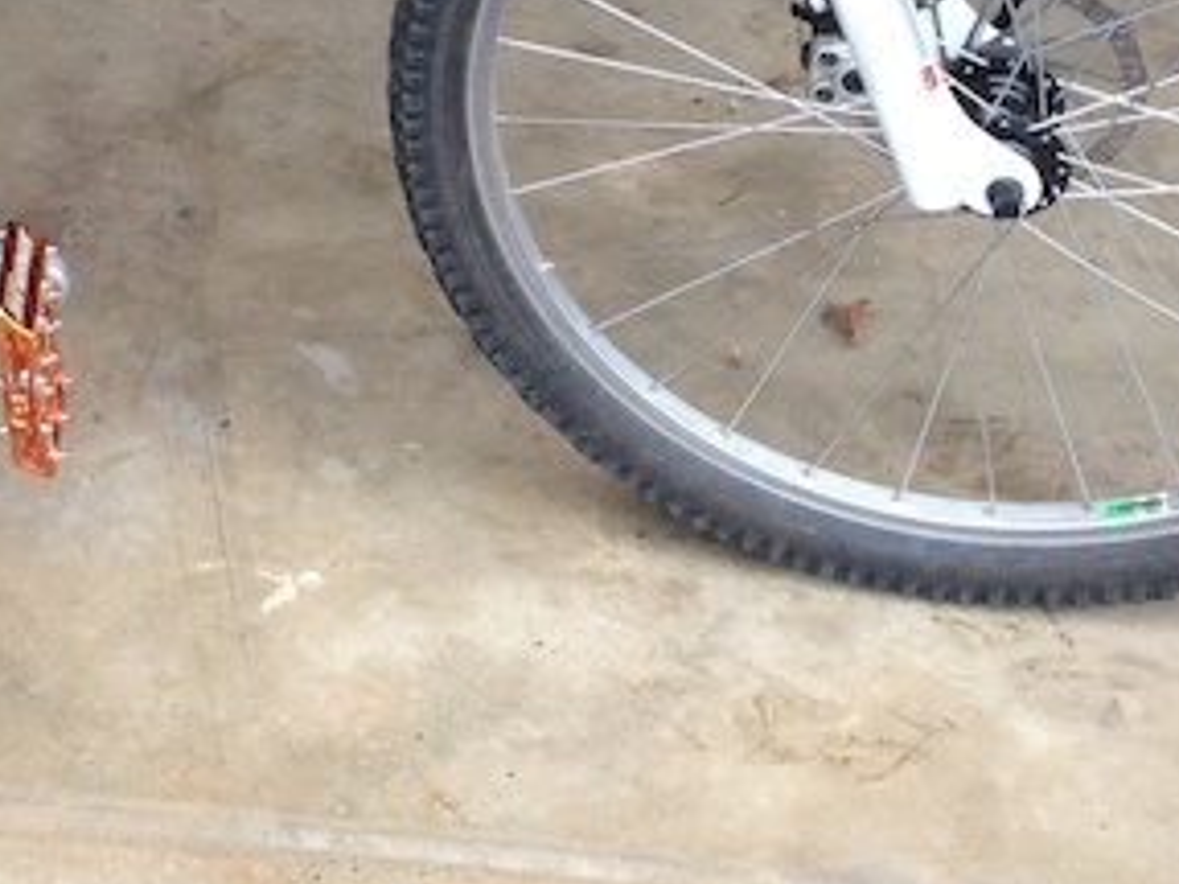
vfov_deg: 15.6
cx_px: 62
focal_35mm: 92
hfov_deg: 20.8
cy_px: -107
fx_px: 3132
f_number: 2.4
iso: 64
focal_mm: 4.12
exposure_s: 1/60
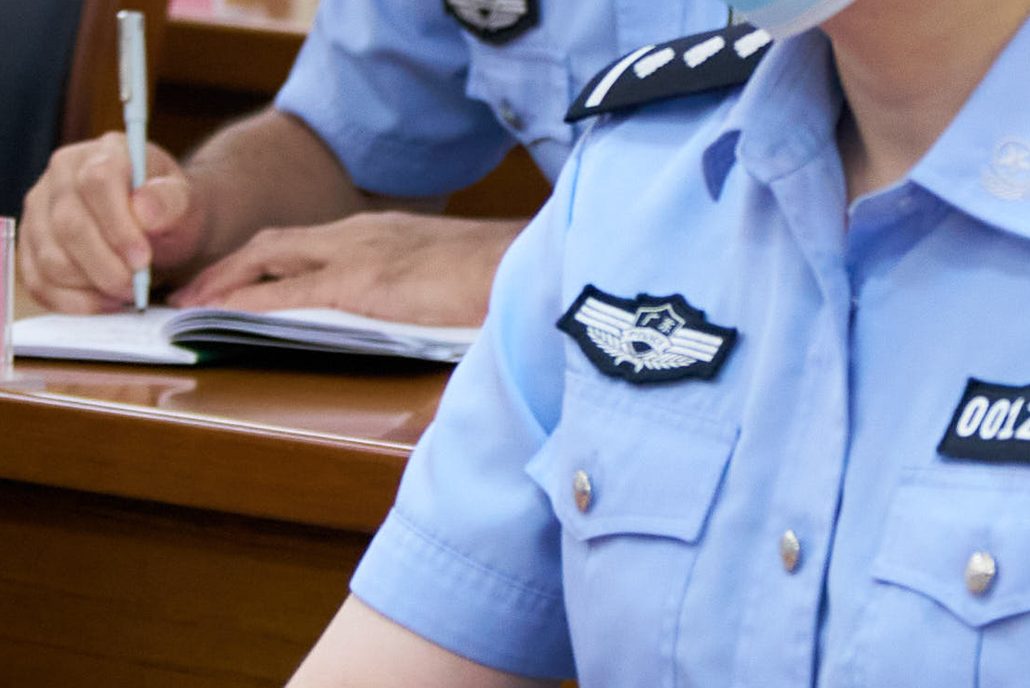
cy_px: -17
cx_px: 801
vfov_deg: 3.0
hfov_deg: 4.5
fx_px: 13085
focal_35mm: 457
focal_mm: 120
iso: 2500
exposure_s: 1/125
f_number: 5.6
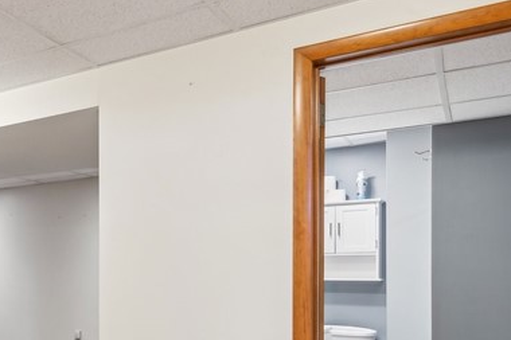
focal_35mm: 40
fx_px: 568
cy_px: 267
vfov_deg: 32.5
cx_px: -84
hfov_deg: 37.9
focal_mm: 14
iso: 80
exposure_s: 1/4
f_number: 11
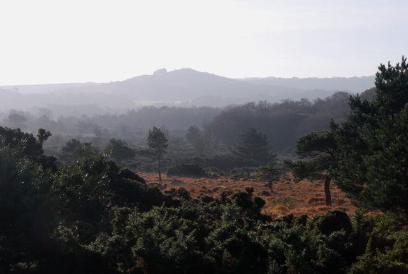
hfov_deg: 18.1
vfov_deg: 12.2
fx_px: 1278
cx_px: 204
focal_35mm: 112
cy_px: 137
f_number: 14
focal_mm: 75
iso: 100
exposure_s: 1/100
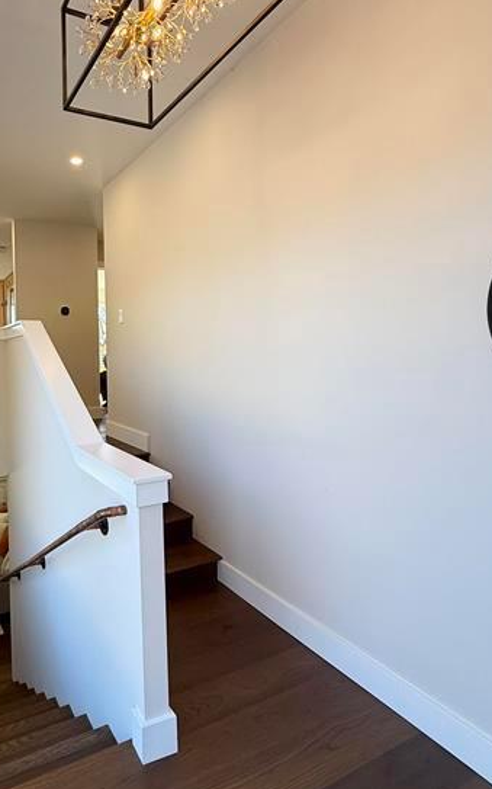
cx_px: 116
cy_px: 368
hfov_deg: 54.3
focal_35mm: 21
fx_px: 451
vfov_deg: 82.2
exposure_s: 1/120
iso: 50
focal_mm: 2.22
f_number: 2.2
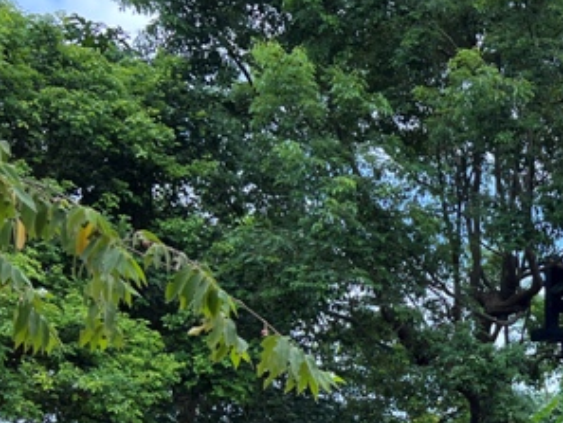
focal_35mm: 70
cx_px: 701
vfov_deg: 20.5
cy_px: 393
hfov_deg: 24.7
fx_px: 1139
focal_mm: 5.7
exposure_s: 1/894
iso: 50
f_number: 1.5
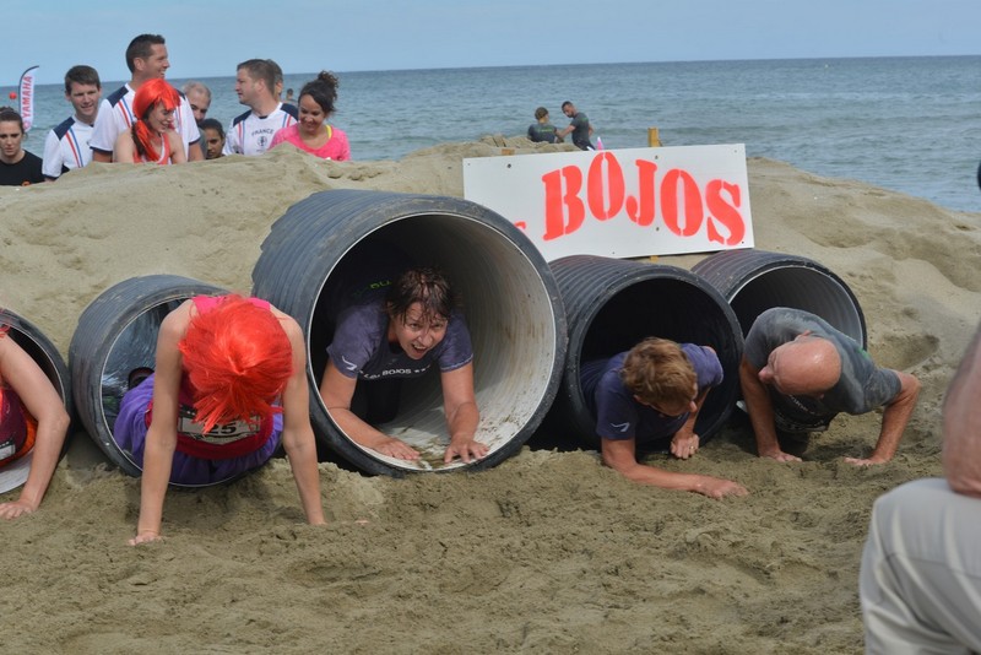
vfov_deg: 19.5
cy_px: 328
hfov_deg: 28.8
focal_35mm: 70
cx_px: 490
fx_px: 1908
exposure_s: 1/160
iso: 100
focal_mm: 70
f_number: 10
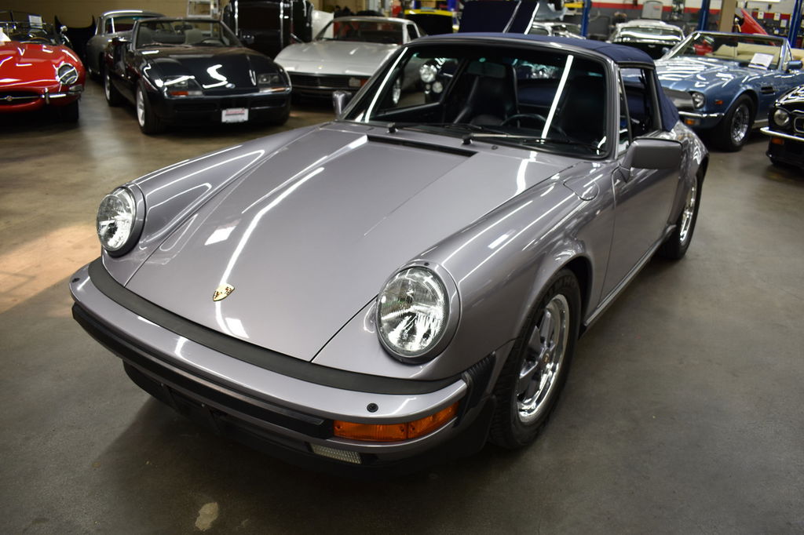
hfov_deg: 67.4
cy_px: 268
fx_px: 603
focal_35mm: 27
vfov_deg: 47.9
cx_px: 402
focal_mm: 18
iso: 220
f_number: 3.5
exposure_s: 1/30
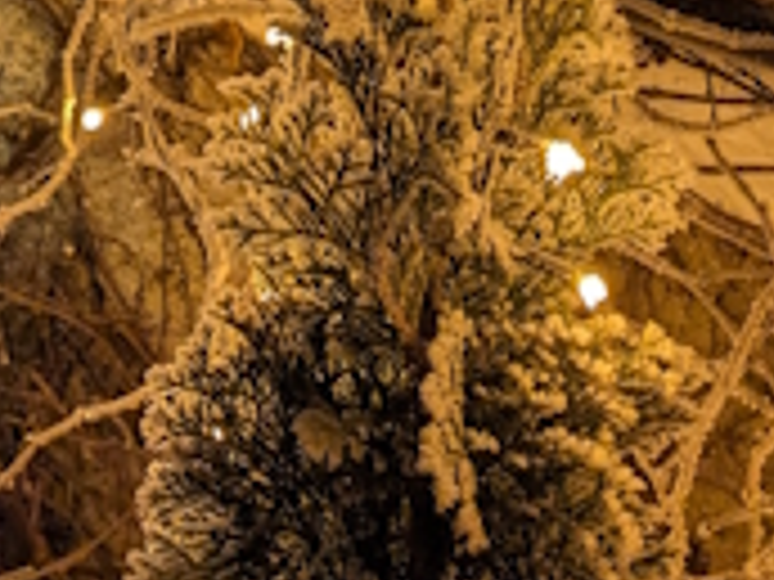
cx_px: 434
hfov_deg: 17.1
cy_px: -342
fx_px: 2571
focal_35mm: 115
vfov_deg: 12.2
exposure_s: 1/25
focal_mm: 4.38
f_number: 1.73
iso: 211
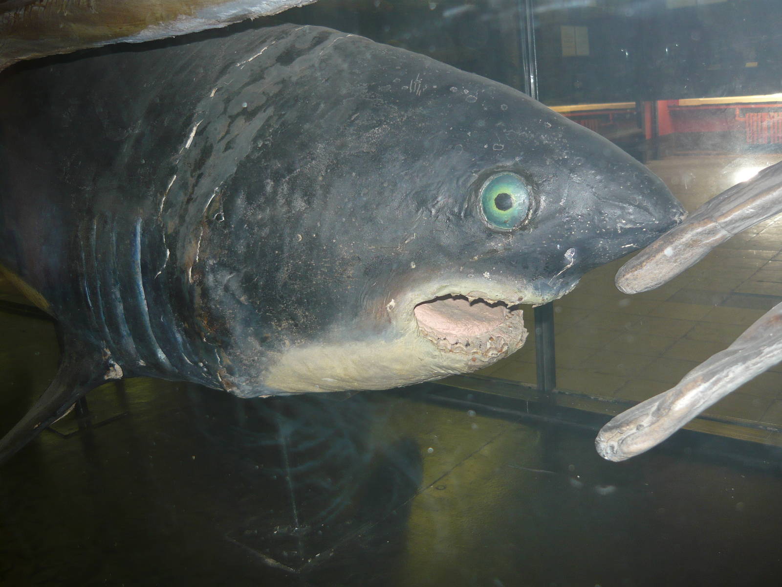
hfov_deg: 55.4
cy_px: 294
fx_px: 745
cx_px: 391
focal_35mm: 33
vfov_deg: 42.9
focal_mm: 5.5
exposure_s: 1/30
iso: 100
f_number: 2.8
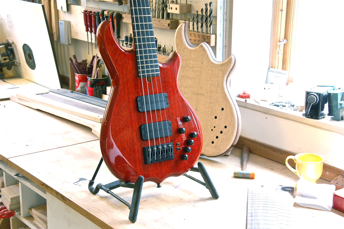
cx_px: 172
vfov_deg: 22.6
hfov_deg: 33.4
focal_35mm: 60
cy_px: 114
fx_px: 573
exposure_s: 1/25
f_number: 7.1
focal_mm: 40
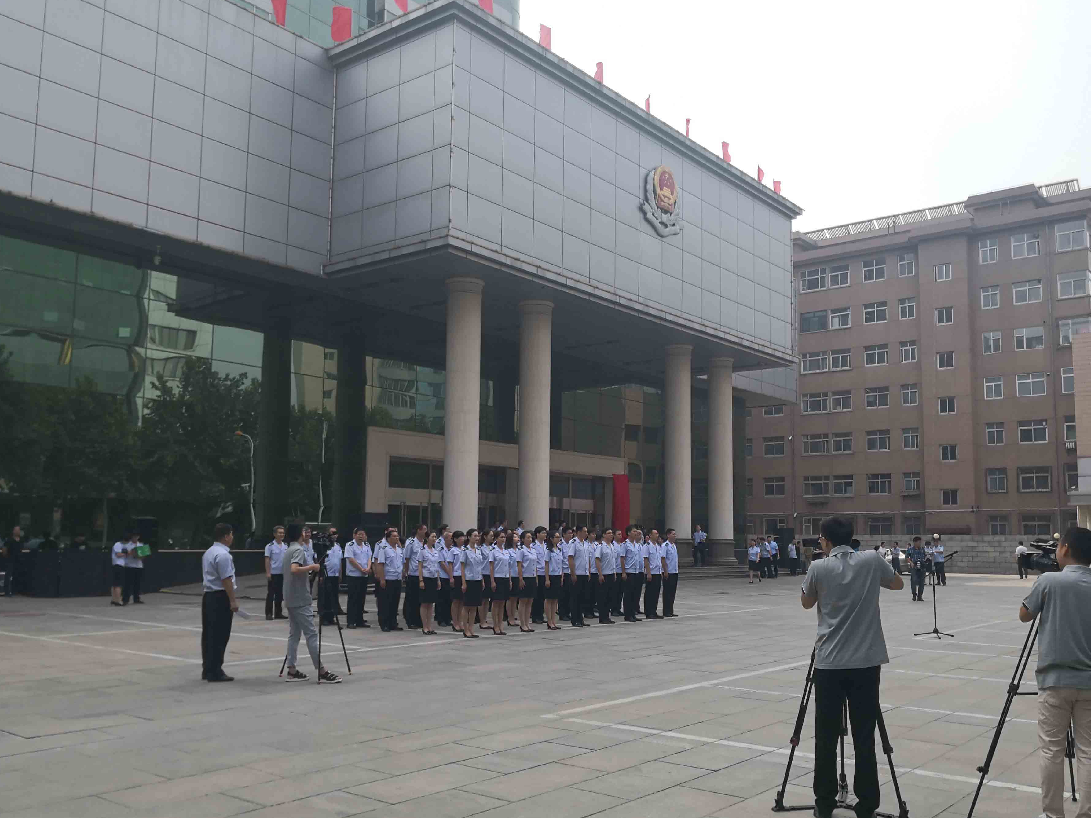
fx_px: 945
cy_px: 431
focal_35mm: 30
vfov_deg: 46.8
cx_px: 573
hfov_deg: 59.9
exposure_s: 1/1642
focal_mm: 3.95
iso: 50
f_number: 1.6
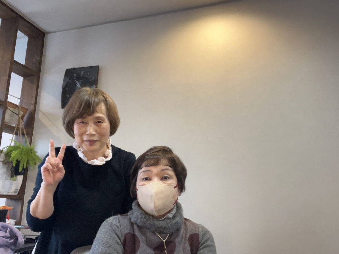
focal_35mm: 30
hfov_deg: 60.0
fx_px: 294
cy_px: 127
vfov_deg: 46.8
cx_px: 170
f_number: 2.2
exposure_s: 1/60
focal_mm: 2.71
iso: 160
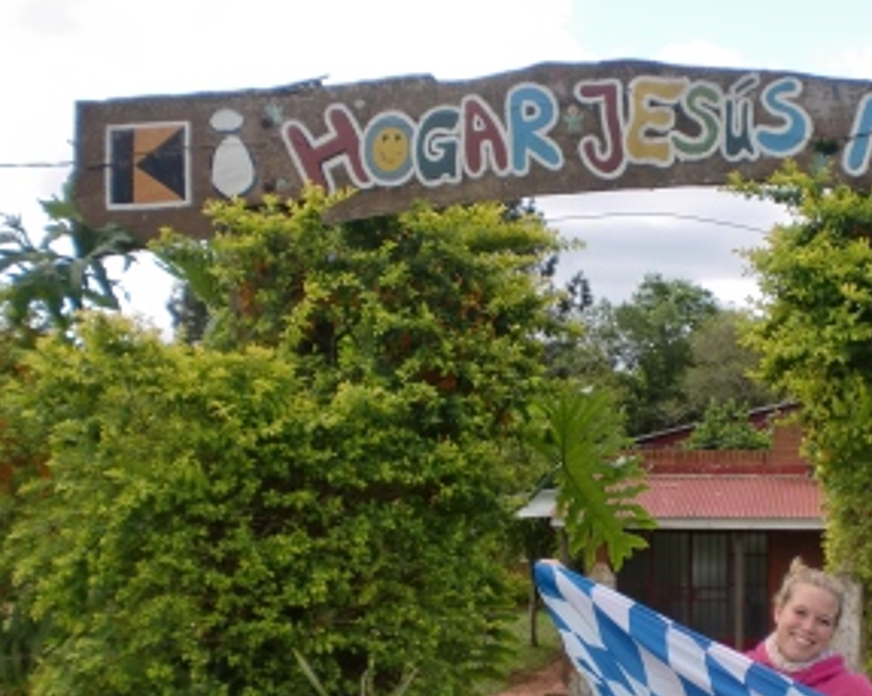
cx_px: 662
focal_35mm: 56
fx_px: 1444
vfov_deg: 27.0
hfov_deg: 32.9
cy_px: 457
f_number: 3.1
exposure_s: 1/500
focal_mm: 6.3
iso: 64
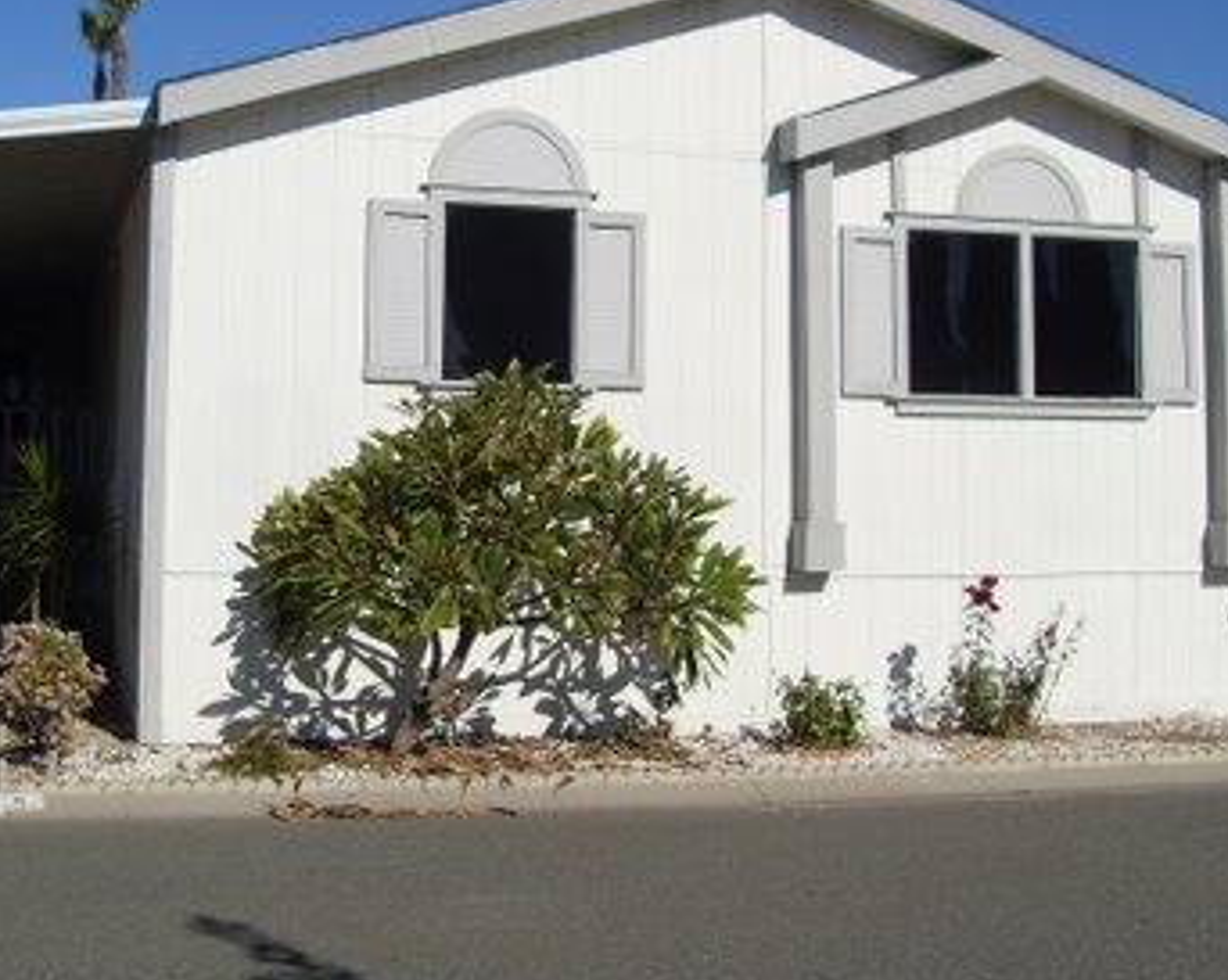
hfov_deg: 38.7
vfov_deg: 31.3
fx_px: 1743
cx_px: 503
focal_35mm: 48
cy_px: 373
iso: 80
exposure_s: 1/750
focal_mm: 6.3
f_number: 7
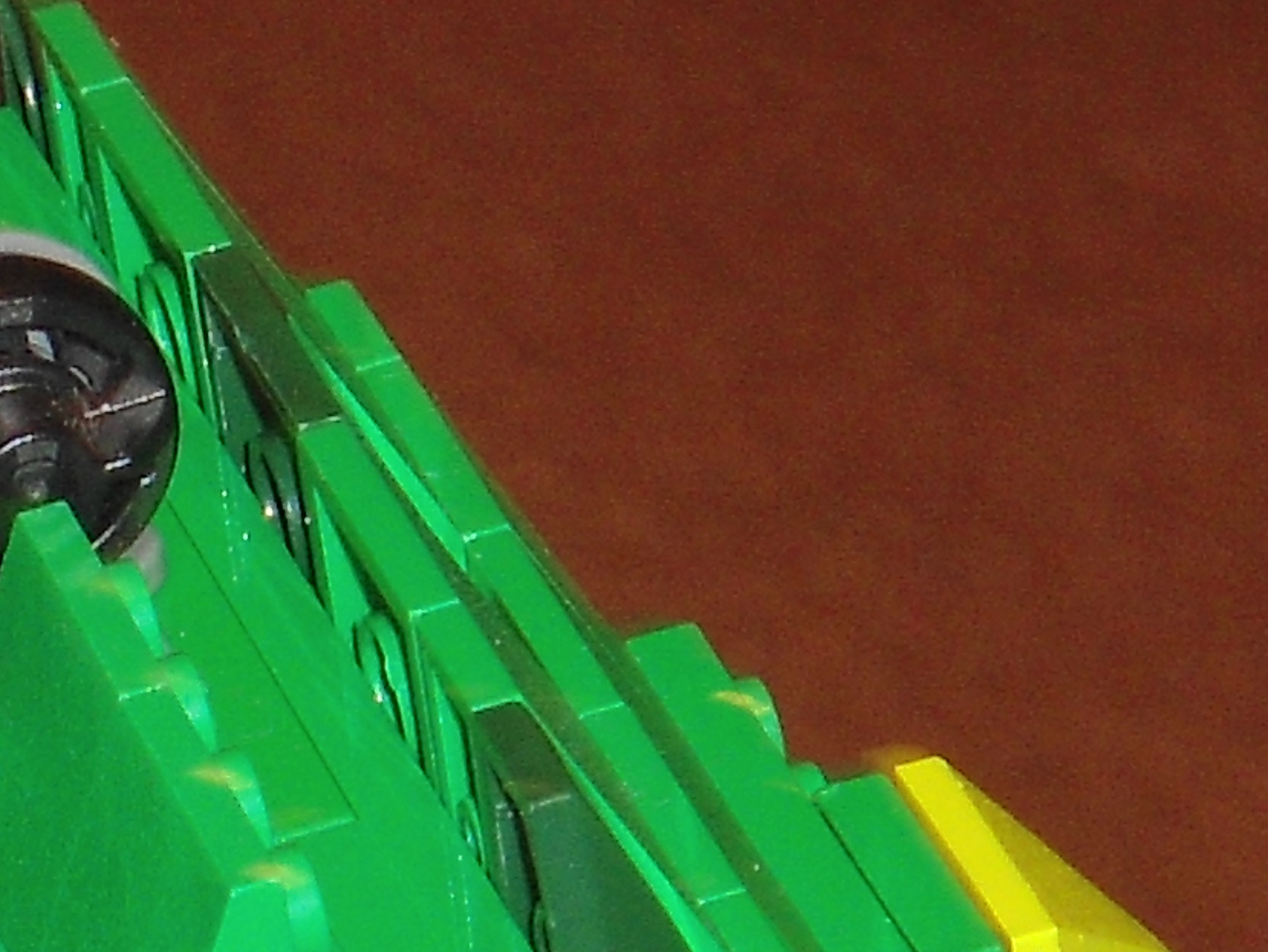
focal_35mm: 357
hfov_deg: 5.5
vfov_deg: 4.1
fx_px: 13079
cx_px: -271
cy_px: 2232
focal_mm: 13.2
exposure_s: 1/8
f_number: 4.7
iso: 100
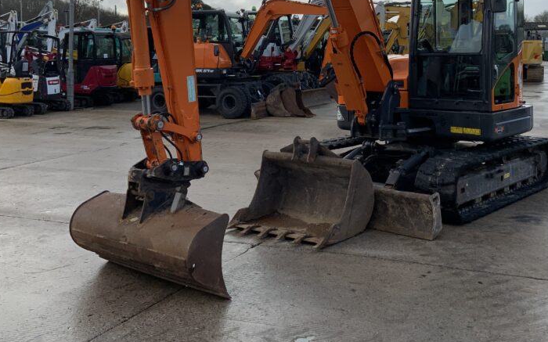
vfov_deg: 27.9
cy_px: 63
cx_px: 341
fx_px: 672
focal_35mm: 45
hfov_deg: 44.0
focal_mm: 3
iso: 16
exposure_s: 1/1412
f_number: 1.8
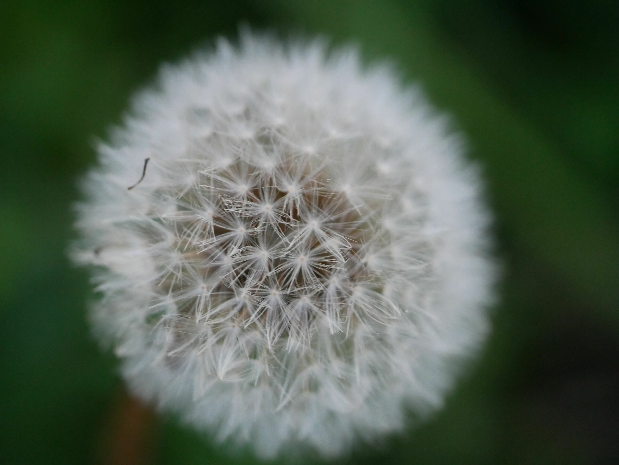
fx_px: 1610
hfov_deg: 21.8
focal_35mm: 90
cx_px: 310
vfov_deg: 16.4
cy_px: 232
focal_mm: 45
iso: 3200
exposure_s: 1/100
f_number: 2.8
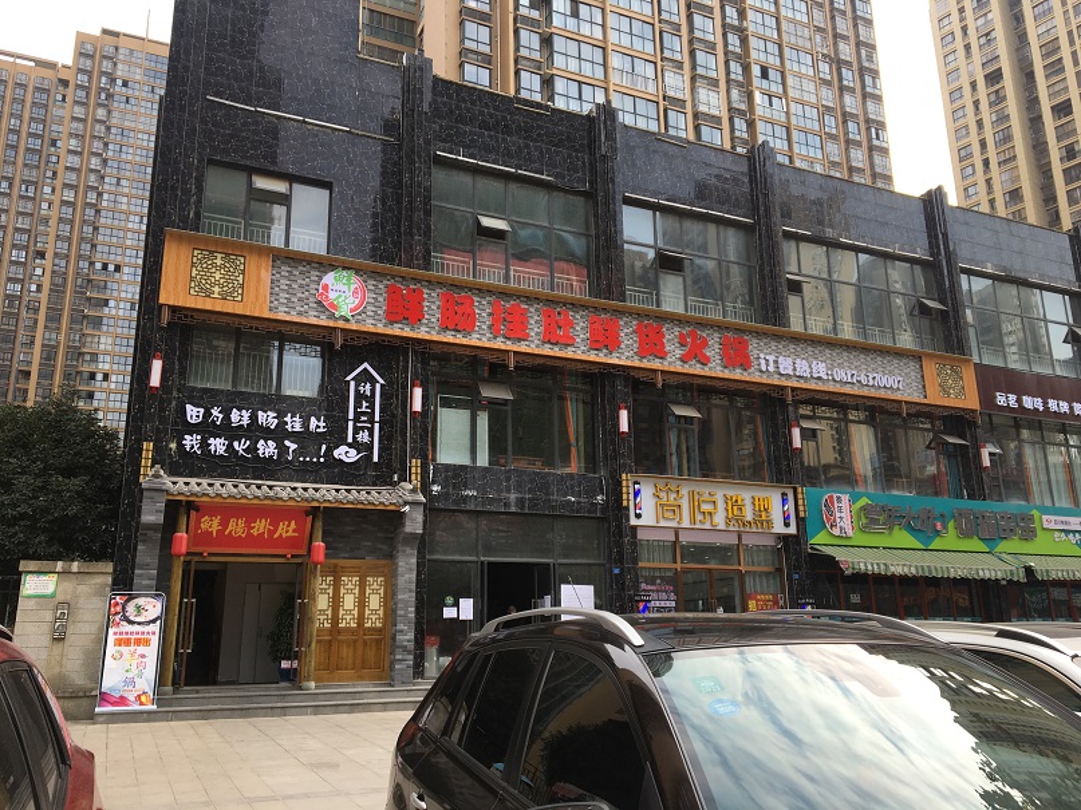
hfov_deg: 61.7
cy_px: 405
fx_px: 905
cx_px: 540
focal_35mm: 29
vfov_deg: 48.2
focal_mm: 4.15
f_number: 2.2
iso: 25
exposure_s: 1/284
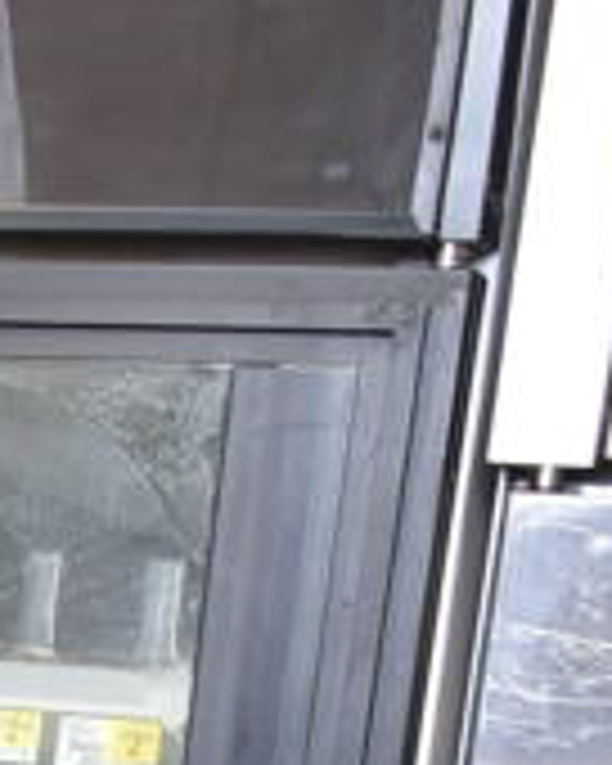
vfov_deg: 12.7
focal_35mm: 136
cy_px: 1433
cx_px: -698
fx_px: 3079
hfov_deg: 10.3
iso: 1000
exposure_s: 1/30
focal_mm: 18
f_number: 3.5
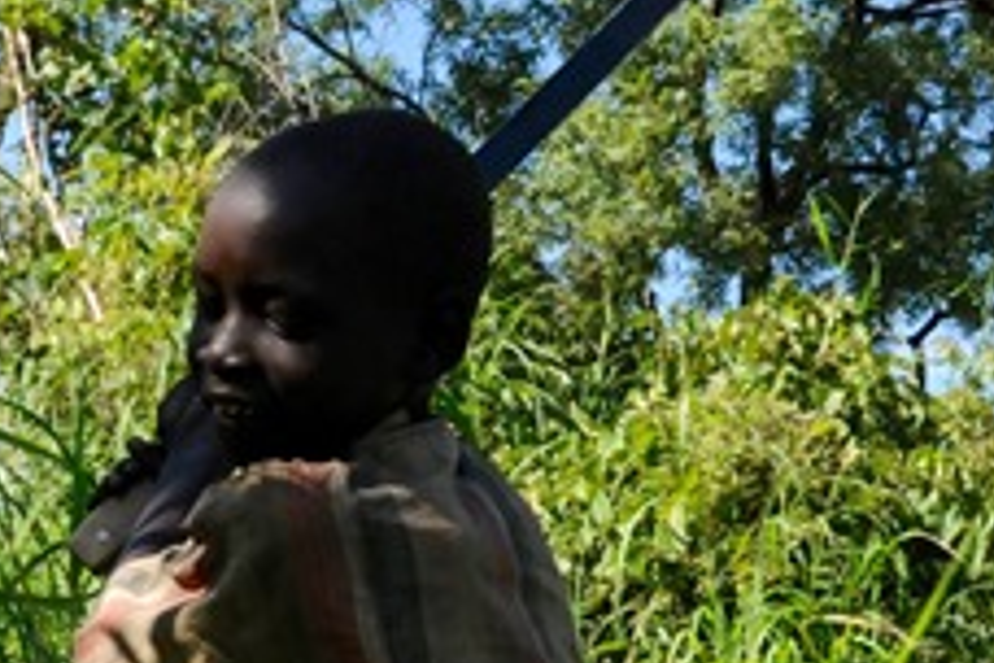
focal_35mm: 121
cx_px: 218
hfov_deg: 16.8
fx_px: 3341
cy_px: 654
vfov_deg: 11.2
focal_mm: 24
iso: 1000
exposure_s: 1/640
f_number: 13
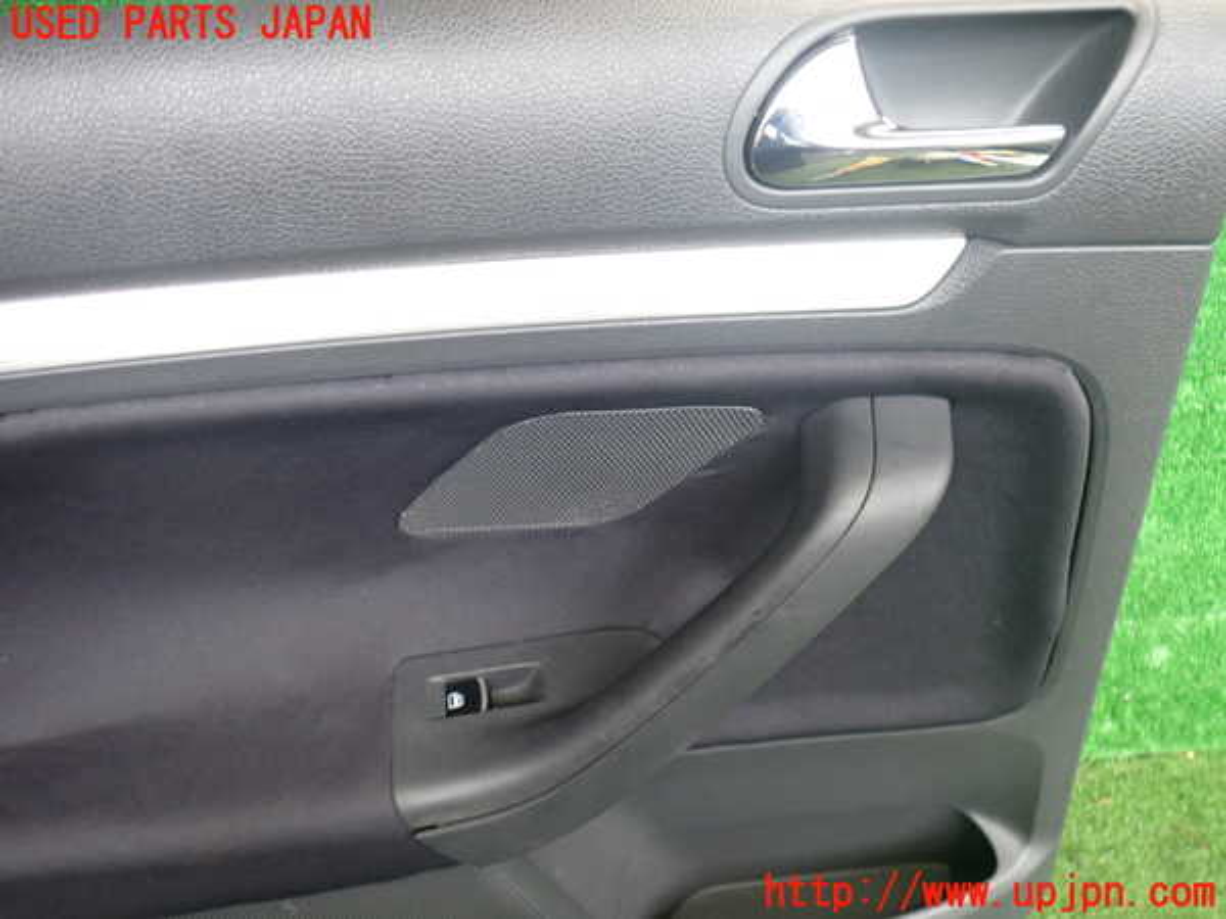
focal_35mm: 30
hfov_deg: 60.0
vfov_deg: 46.8
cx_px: 613
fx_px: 1063
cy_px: 460
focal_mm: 5.4
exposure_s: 1/50
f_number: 2.3
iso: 400
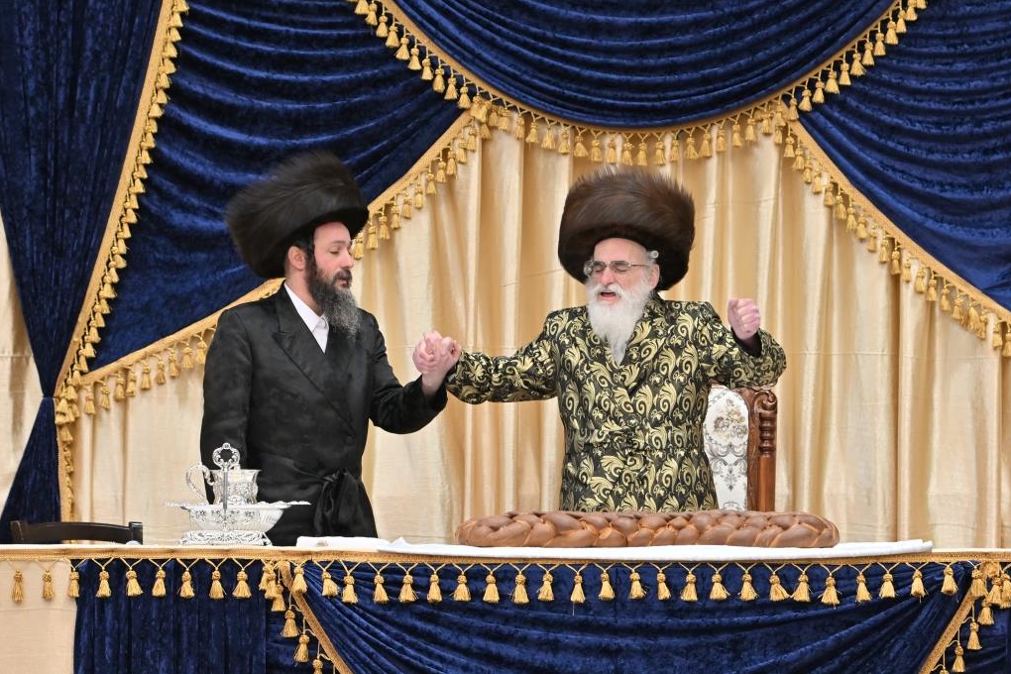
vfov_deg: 5.4
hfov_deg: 8.0
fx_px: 7189
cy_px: 337
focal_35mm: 256
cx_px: 506
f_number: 4
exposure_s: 1/200
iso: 500
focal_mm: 170
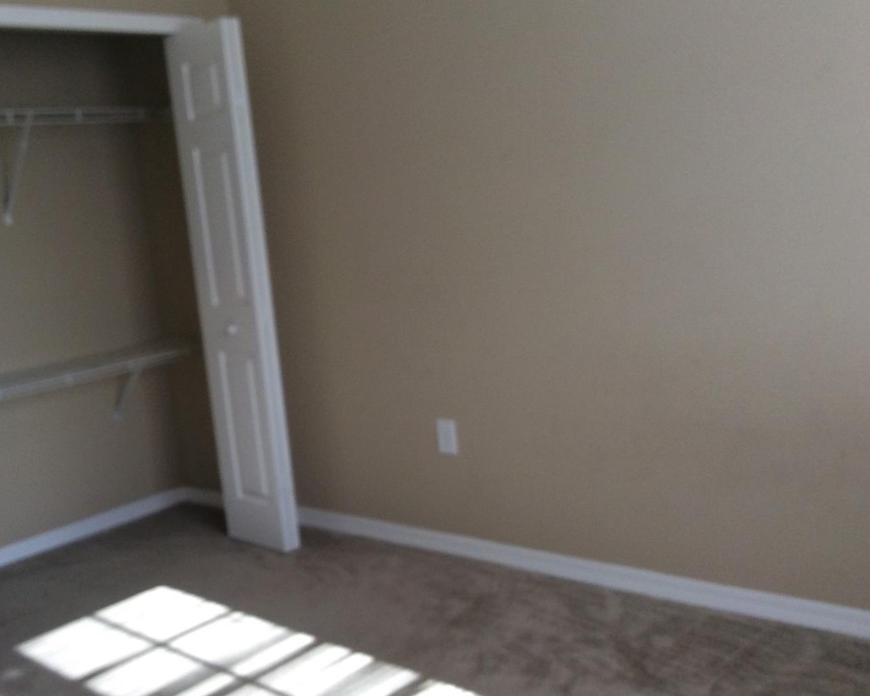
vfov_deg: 38.2
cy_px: 374
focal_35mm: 39
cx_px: 331
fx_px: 1004
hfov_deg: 46.5
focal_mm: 3.3
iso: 64
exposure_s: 1/120
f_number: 2.4
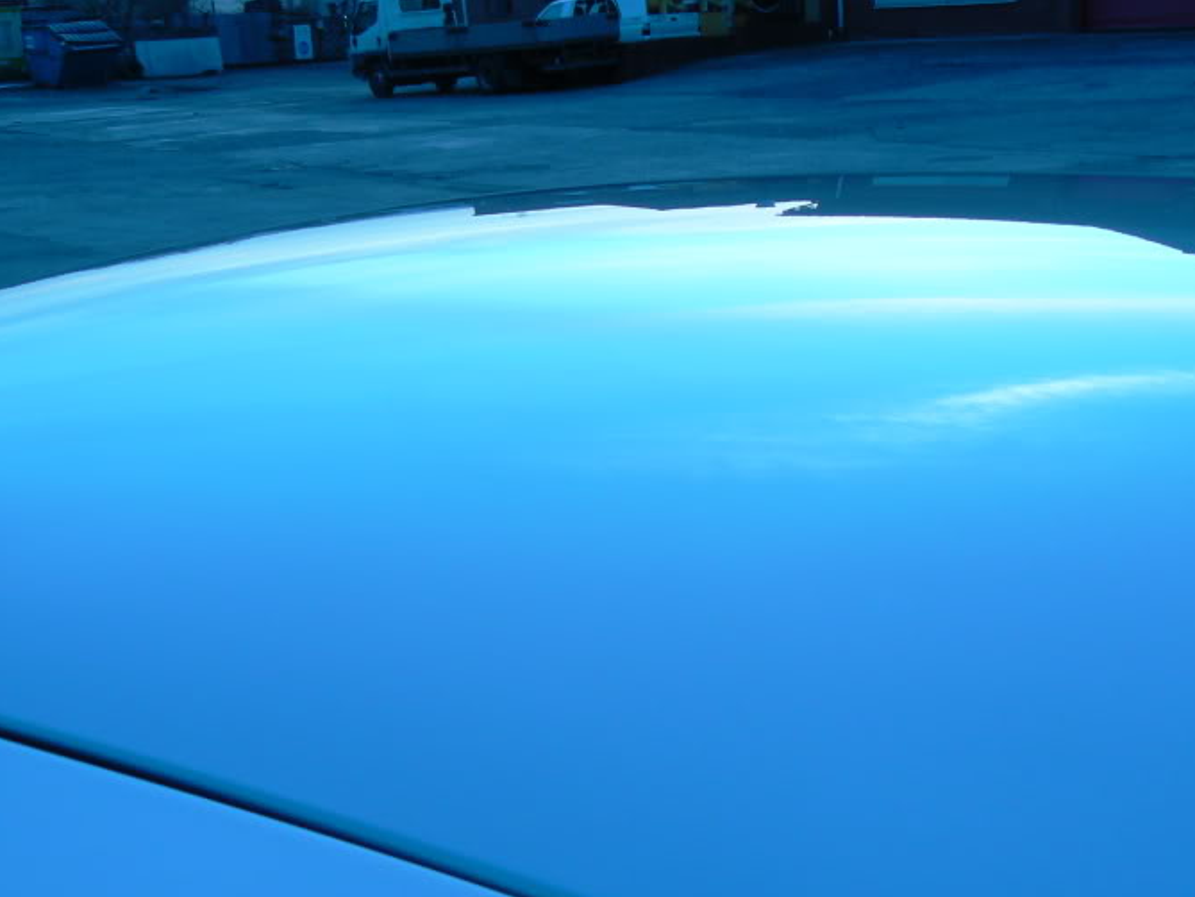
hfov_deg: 34.9
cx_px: 622
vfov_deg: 26.5
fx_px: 1899
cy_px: 520
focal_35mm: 55
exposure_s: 1/50
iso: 80
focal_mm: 7.6
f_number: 4
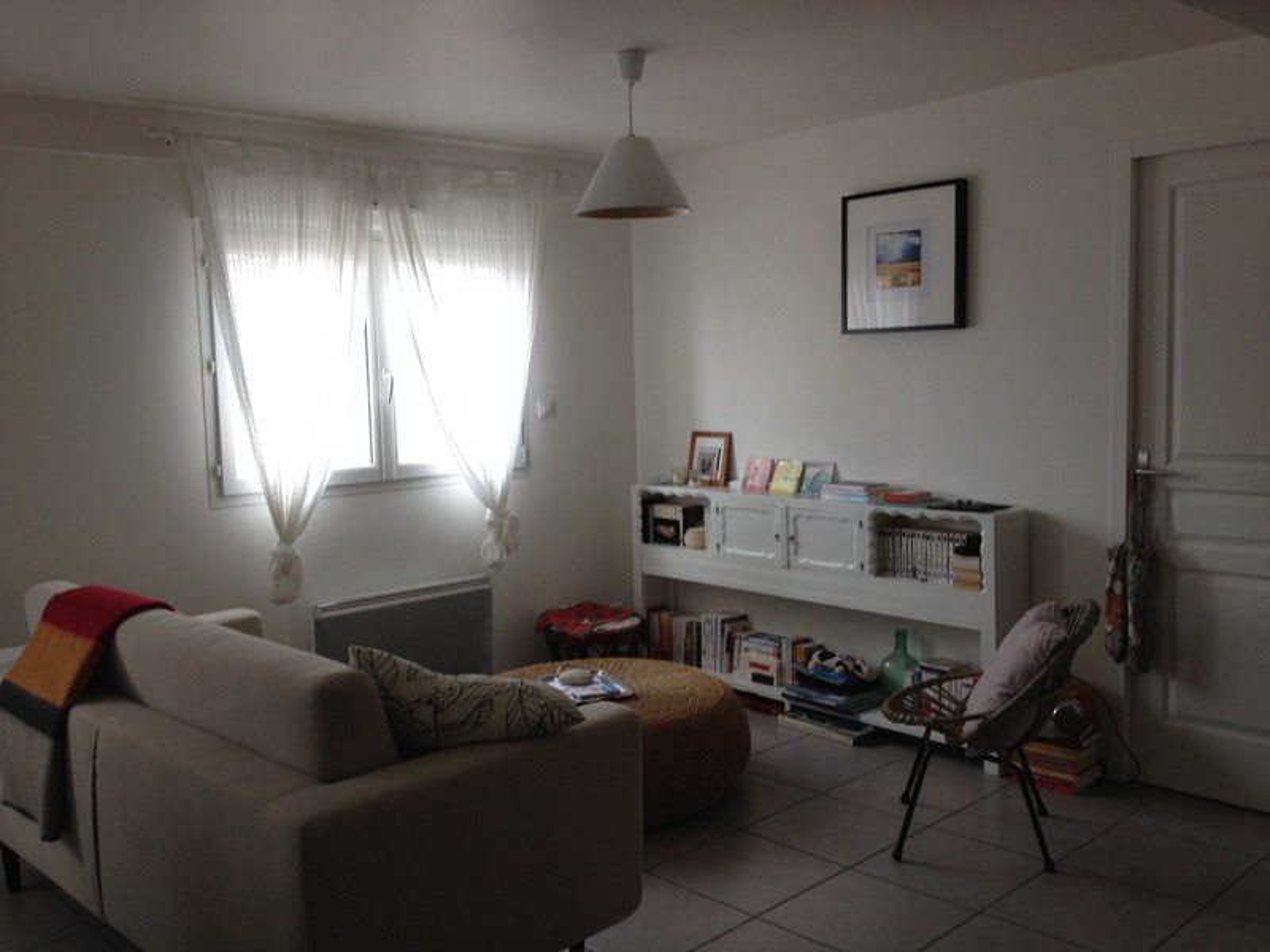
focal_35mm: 35
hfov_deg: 52.6
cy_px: 476
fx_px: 1284
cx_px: 635
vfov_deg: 40.7
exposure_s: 1/60
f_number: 2.4
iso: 64
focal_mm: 4.28
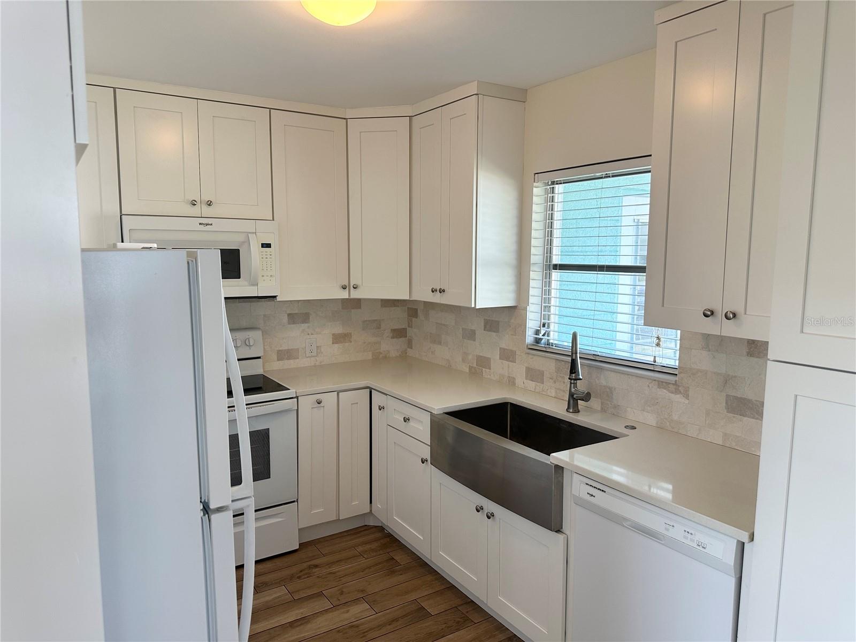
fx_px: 593
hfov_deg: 71.6
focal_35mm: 24
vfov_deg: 56.8
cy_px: 321
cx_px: 428
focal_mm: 6.86
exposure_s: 1/120
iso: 125
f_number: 1.78
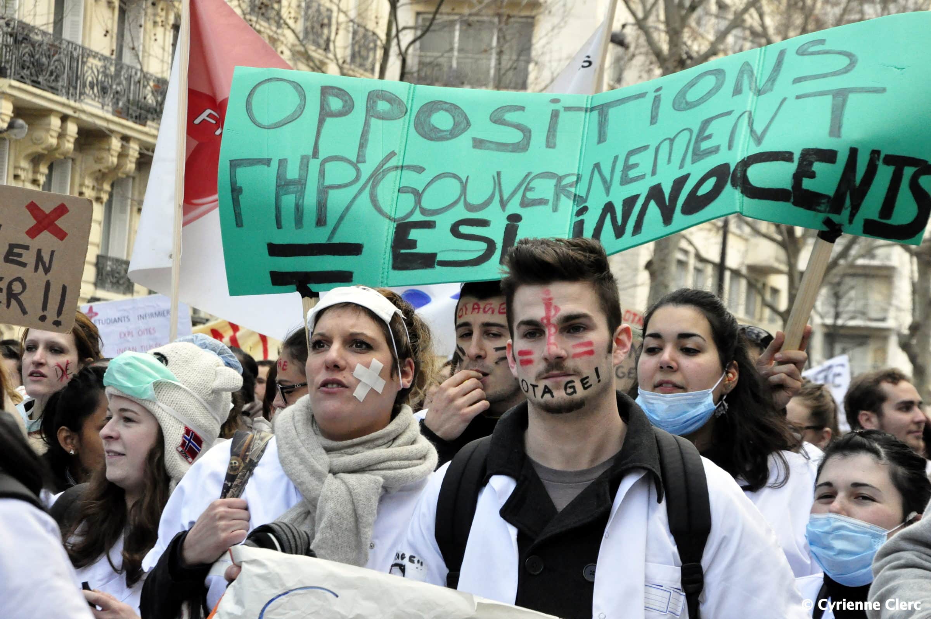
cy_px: 310
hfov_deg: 19.5
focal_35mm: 105
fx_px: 2712
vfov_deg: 13.0
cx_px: 466
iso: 3200
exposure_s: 1/500
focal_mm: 70
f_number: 11
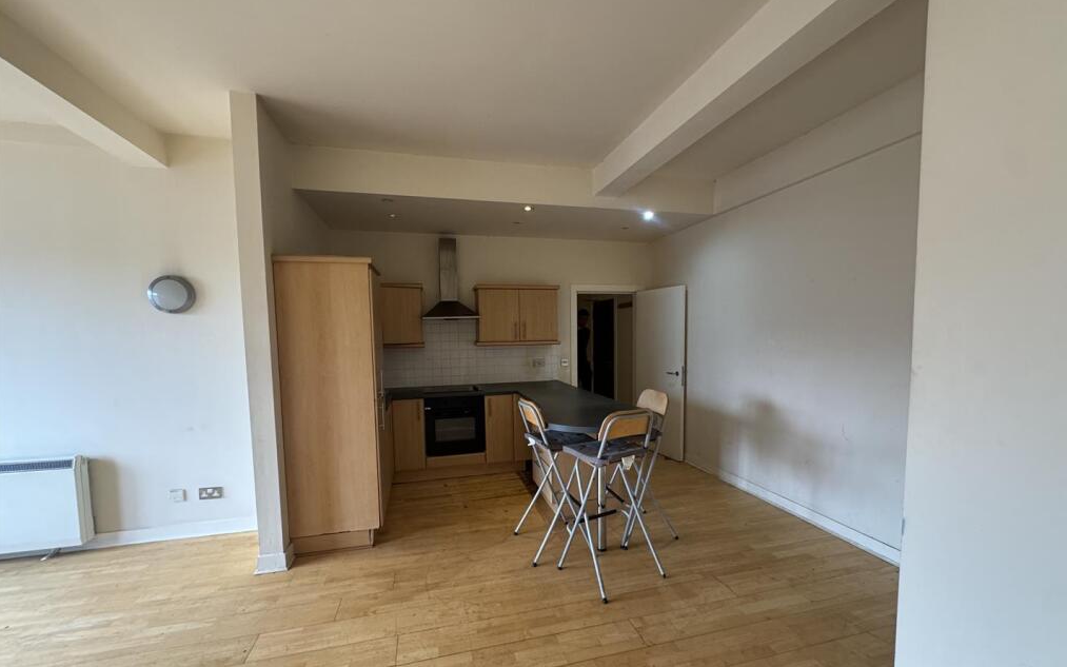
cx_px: 536
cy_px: 365
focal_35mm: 15
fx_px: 436
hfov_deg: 101.5
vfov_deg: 74.6
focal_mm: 2.22
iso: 320
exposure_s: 1/100
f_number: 2.2
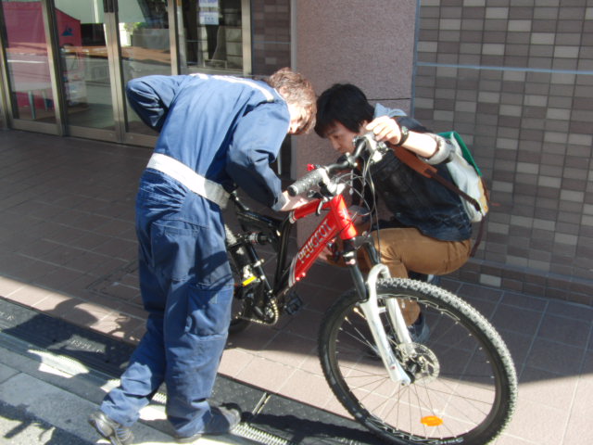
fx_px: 634
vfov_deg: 38.7
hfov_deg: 50.1
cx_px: 296
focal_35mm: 37
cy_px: 222
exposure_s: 1/200
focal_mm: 6.42
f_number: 3.6
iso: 100
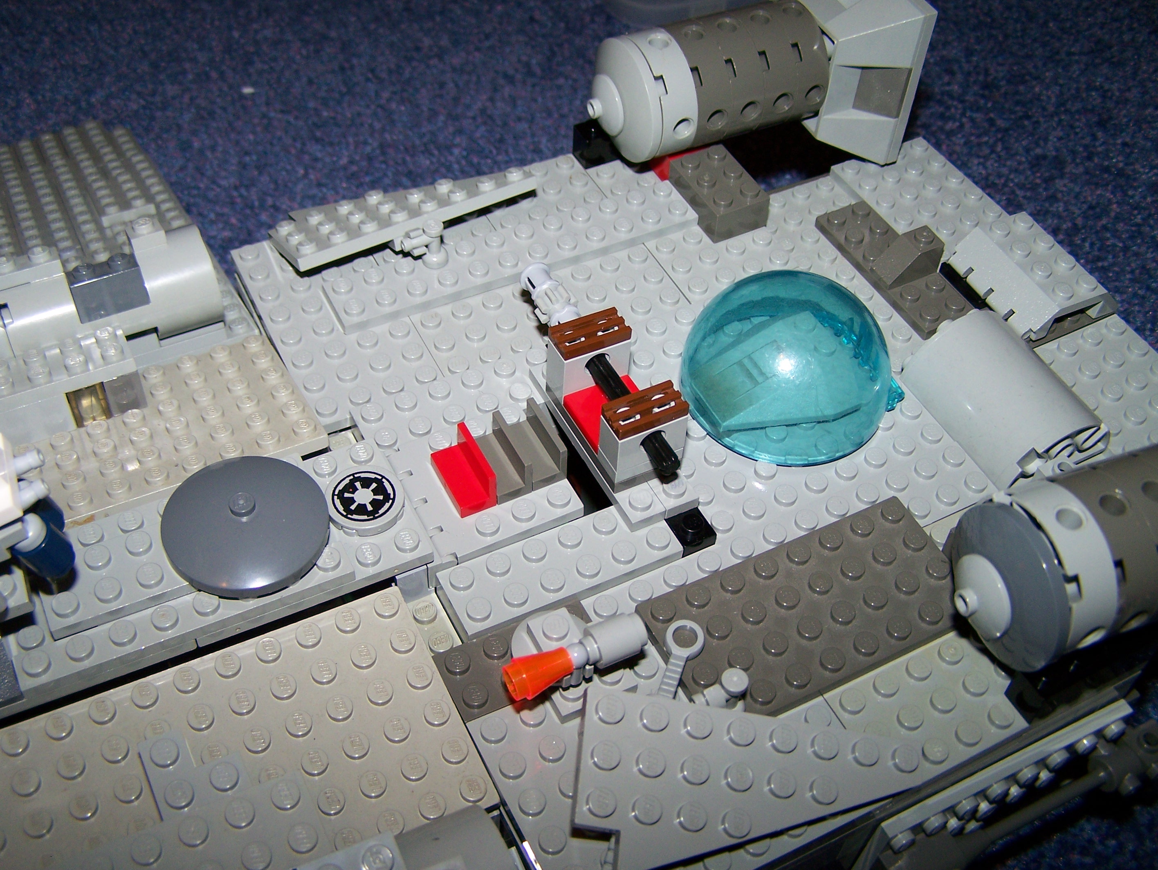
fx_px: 1272
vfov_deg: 37.8
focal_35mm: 38
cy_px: 435
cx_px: 579
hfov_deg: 48.9
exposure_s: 1/60
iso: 80
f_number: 2.8
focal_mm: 6.3
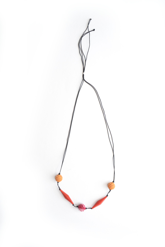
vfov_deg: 61.9
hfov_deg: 43.6
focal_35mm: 30
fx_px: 206
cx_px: 82
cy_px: 124
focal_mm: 20
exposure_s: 1/80
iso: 800
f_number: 8
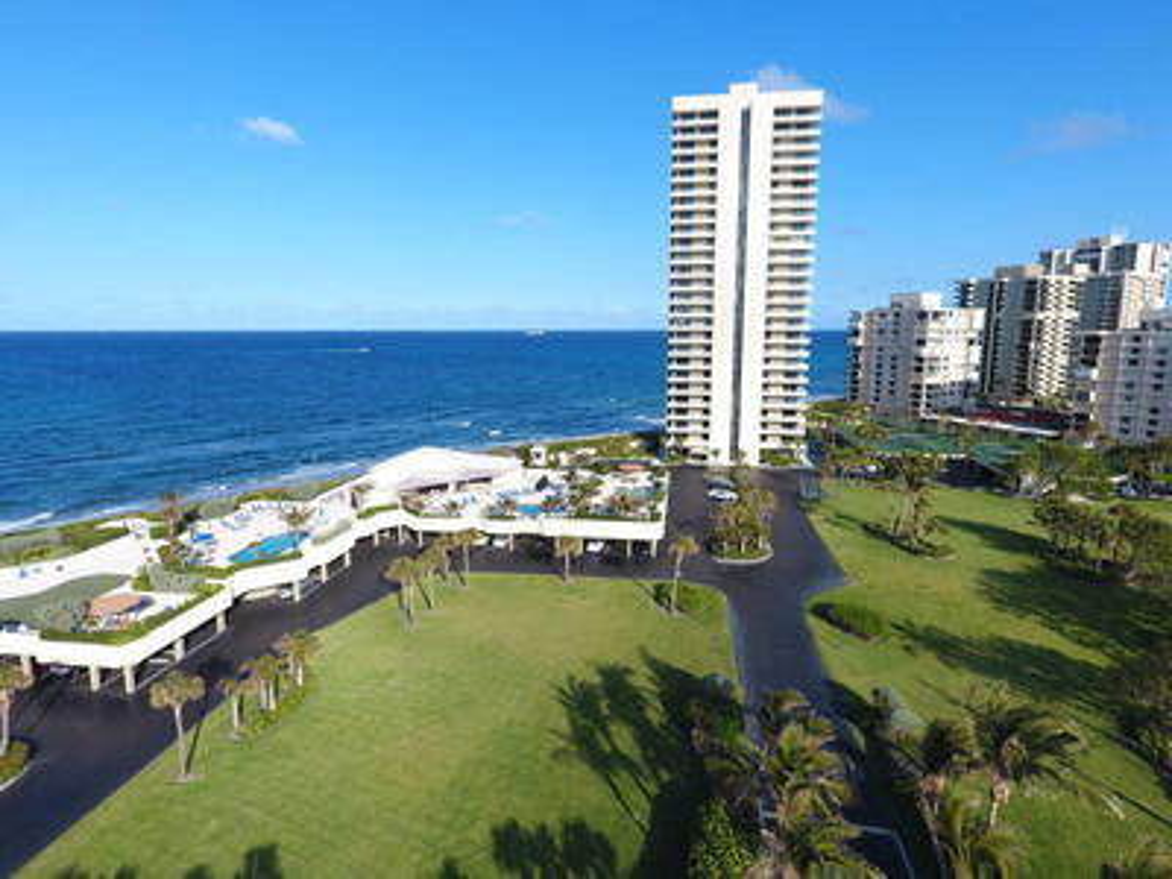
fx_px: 677
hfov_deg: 81.7
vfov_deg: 66.0
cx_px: 586
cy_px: 440
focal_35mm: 20
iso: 100
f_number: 2.8
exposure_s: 1/701
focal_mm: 3.61
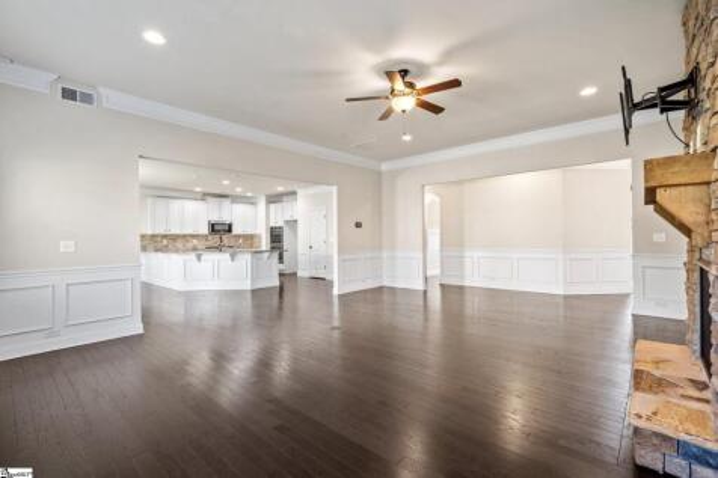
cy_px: 239
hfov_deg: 100.4
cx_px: 359
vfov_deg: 77.3
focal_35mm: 15
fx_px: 299
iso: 320
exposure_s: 1/1.67
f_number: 8
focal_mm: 15
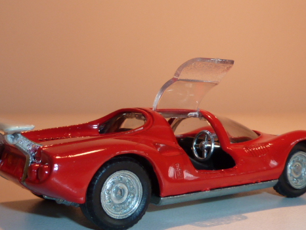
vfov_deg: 24.8
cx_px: 144
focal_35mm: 59
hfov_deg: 32.7
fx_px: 522
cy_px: 85
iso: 100
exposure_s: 1/40
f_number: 4
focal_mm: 4.1
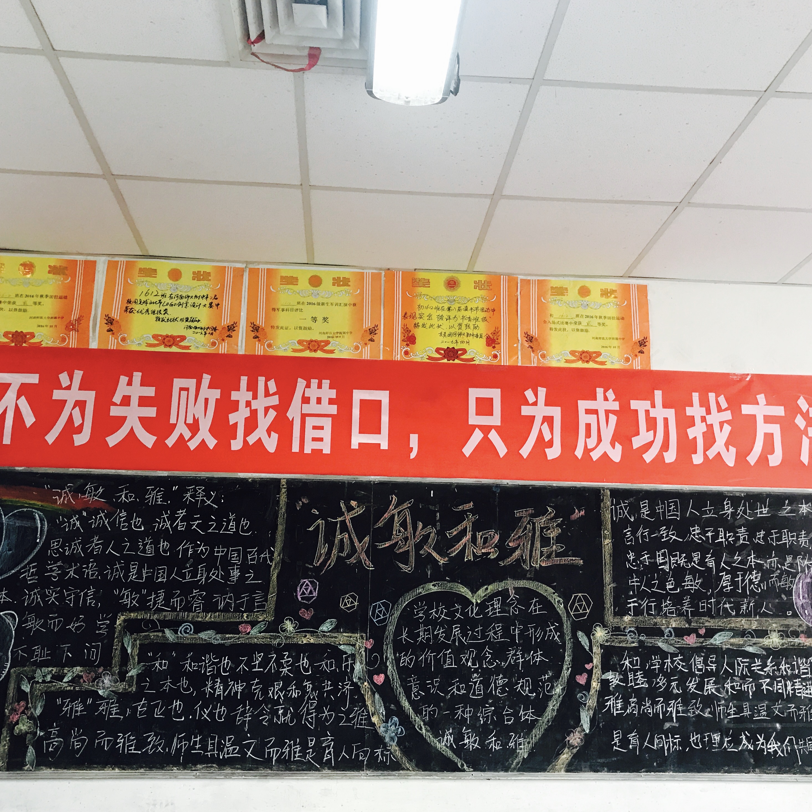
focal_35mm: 34
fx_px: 902
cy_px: 411
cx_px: 416
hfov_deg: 48.4
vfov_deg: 48.4
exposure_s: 1/33
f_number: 1.8
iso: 40
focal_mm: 3.99
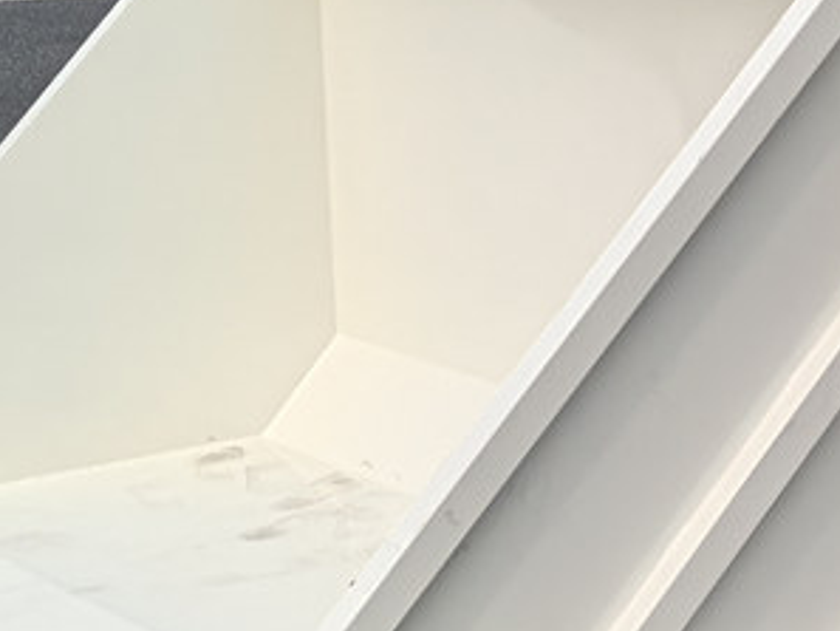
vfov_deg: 9.8
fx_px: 3666
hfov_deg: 12.9
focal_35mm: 151
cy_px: 243
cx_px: 789
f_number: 2
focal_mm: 5.75
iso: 50
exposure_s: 1/2924
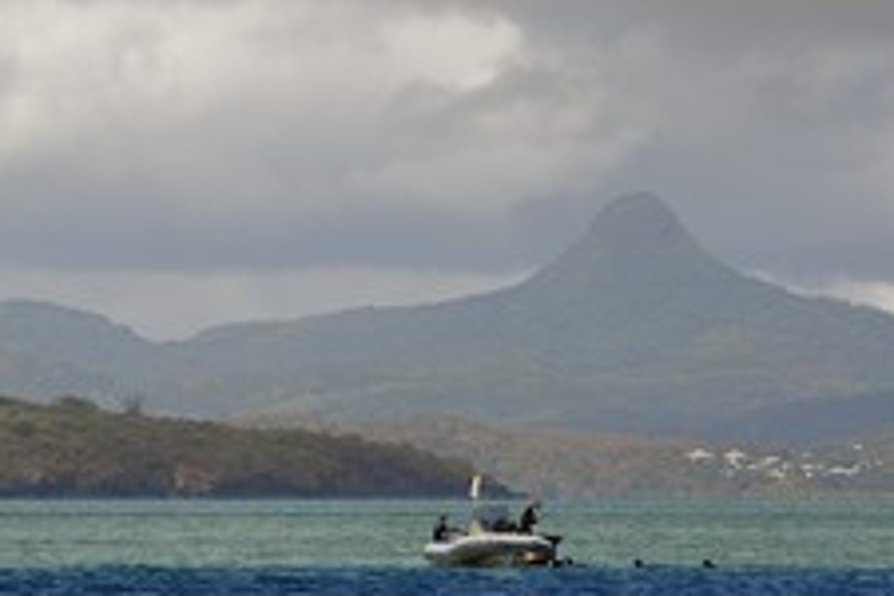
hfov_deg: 6.1
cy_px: 393
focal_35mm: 336
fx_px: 8343
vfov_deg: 4.1
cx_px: 191
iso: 200
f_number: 7.1
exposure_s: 1/1000
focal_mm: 180
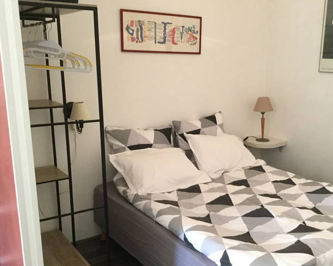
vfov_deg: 38.1
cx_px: 193
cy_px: 157
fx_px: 384
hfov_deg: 46.7
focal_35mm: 39
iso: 200
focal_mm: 3.3
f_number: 2.4
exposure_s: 1/33
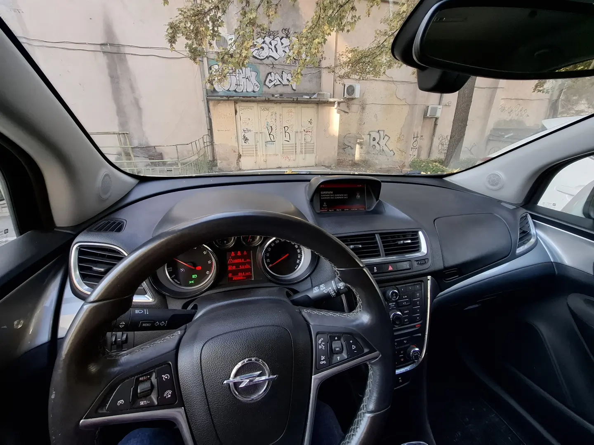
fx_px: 223
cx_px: 297
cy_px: 222
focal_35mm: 13
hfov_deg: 106.2
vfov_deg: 89.9
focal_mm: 1.74
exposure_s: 1/50
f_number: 2.2
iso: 50
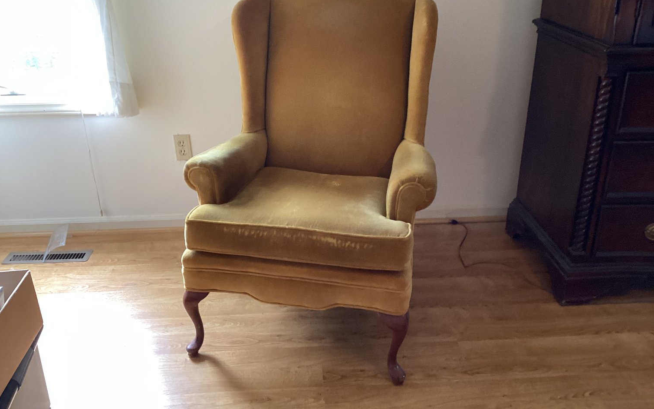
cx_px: 327
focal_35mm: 33
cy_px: 186
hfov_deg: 58.1
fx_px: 588
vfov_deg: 38.3
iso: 250
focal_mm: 3.3
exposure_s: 1/60
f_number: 2.4
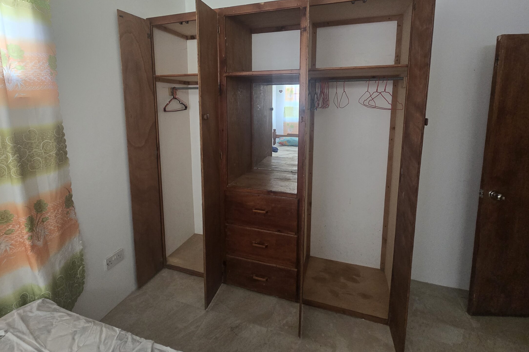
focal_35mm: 16
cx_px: 254
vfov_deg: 72.6
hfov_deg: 96.7
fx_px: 235
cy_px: 135
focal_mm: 2.2
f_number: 2.2
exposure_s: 1/50
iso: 500
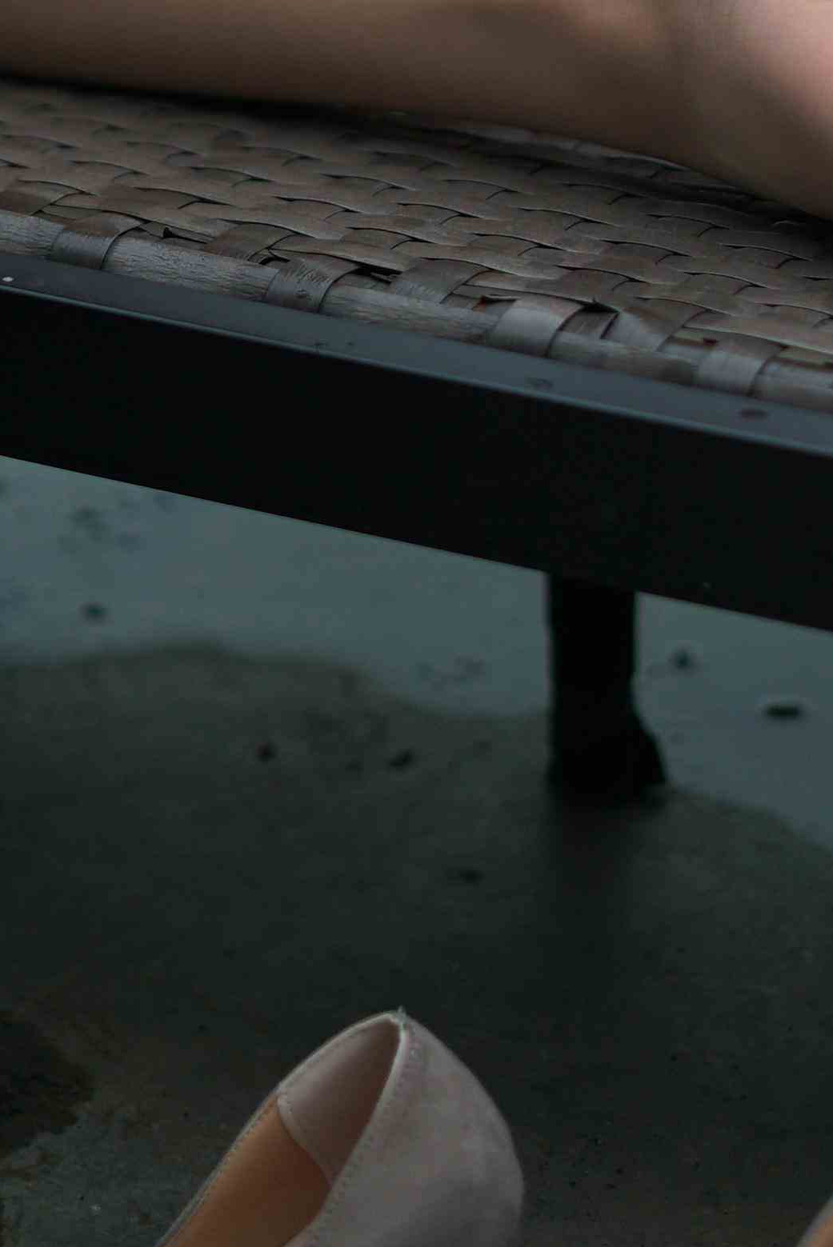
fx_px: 4715
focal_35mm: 136
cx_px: 595
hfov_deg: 10.1
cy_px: -160
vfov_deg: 14.7
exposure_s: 1/2000
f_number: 1.8
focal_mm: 50
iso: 200
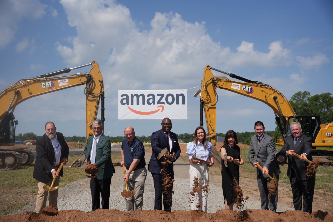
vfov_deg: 33.7
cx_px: 166
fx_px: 367
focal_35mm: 40
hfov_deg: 48.7
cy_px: 111
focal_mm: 39.7
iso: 250
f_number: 4
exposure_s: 1/8000
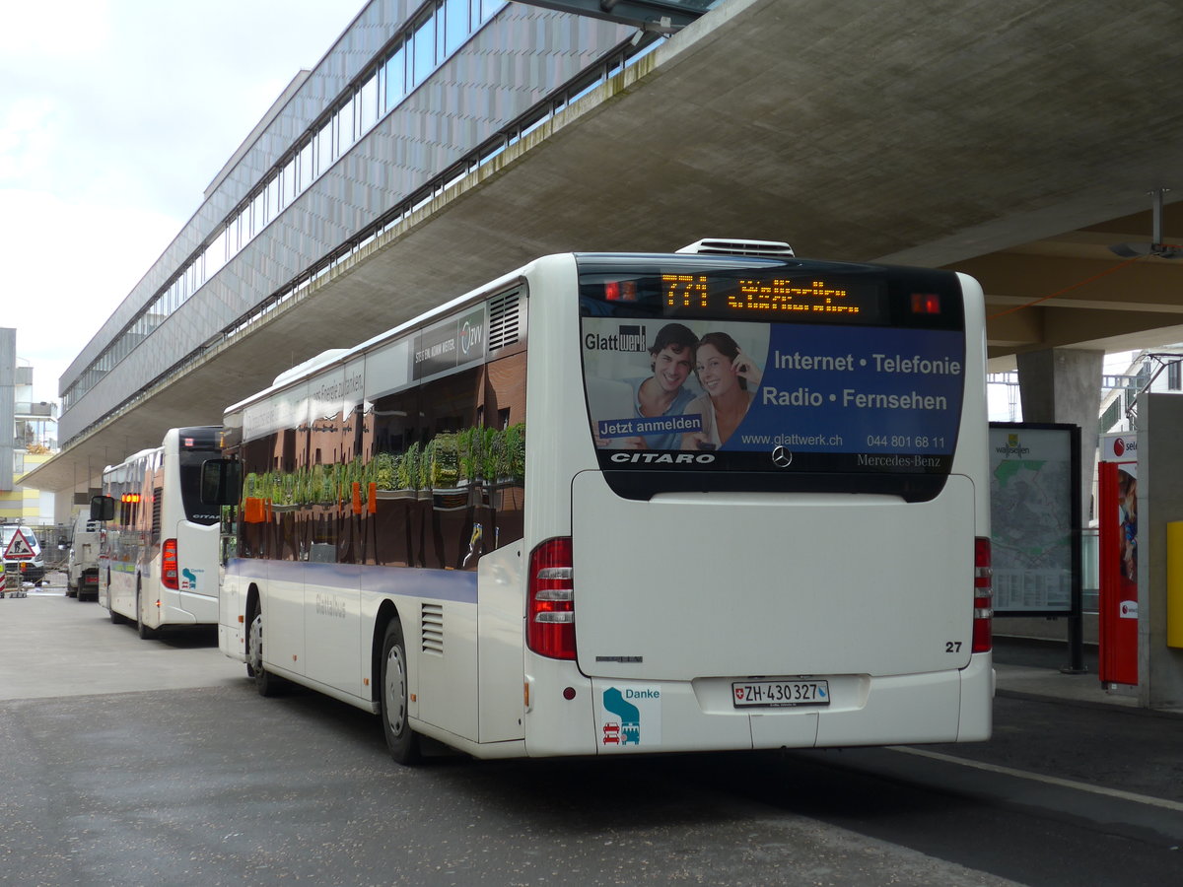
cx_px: 592
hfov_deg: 32.7
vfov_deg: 24.8
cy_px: 444
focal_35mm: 59
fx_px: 2016
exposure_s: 1/400
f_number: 3.5
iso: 80
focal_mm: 12
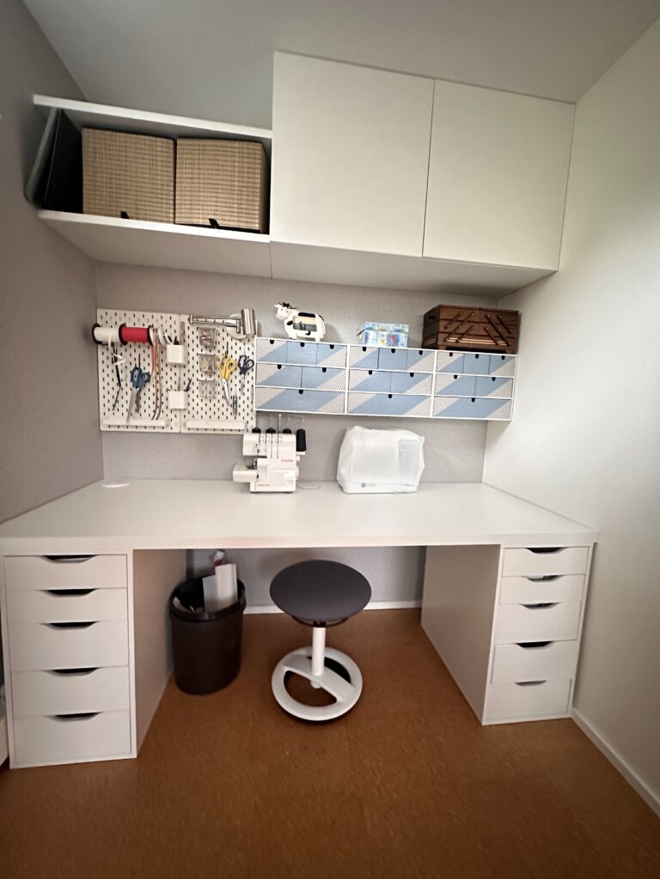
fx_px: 356
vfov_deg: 102.1
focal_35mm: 14
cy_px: 440
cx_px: 330
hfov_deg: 85.7
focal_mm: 2.22
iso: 1250
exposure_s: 1/60
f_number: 2.2
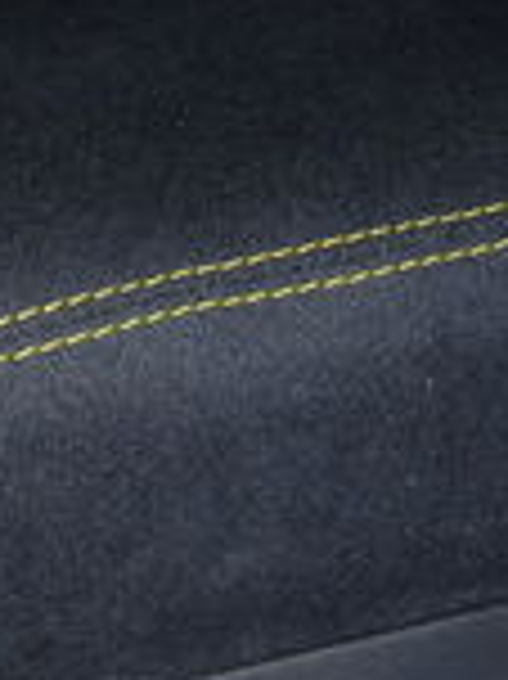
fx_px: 3331
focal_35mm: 170
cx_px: -27
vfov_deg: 11.6
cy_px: 342
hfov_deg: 8.7
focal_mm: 7.1
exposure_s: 1/15
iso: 125
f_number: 3.8
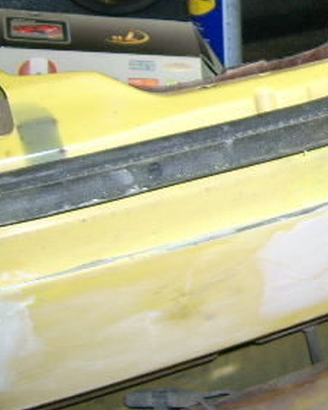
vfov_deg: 24.7
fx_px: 935
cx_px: 452
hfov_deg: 18.2
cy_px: 141
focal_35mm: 77
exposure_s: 1/60
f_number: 2.8
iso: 100
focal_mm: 5.95
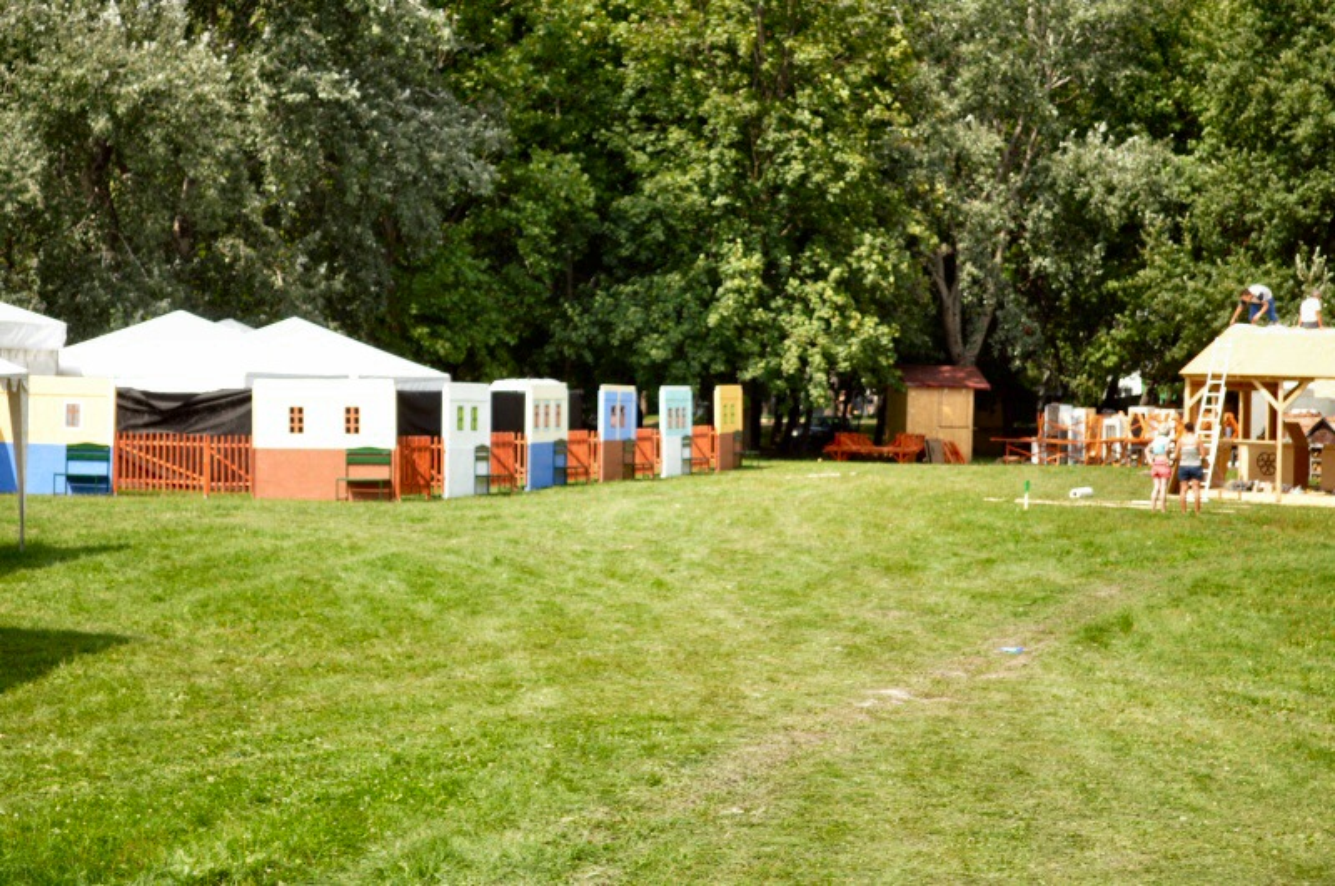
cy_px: 443
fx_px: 3055
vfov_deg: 16.5
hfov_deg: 24.7
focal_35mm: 82
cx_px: 668
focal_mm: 55
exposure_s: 1/640
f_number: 5.6
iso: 640
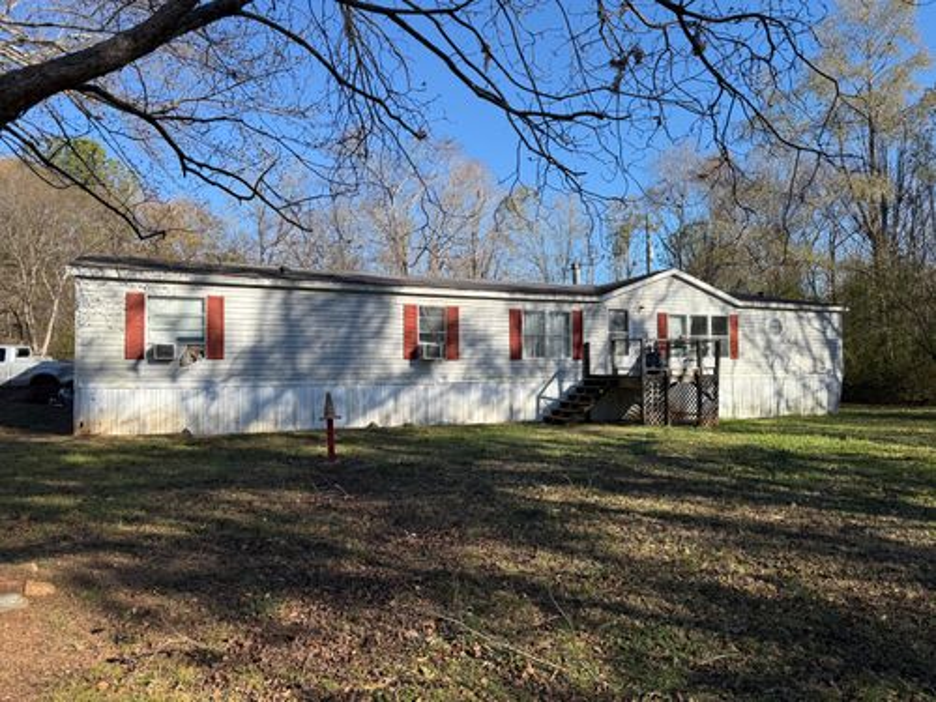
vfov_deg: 56.8
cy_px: 351
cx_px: 468
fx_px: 649
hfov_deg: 71.6
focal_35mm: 24
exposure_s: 1/2525
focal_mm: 6.76
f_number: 1.78
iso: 80
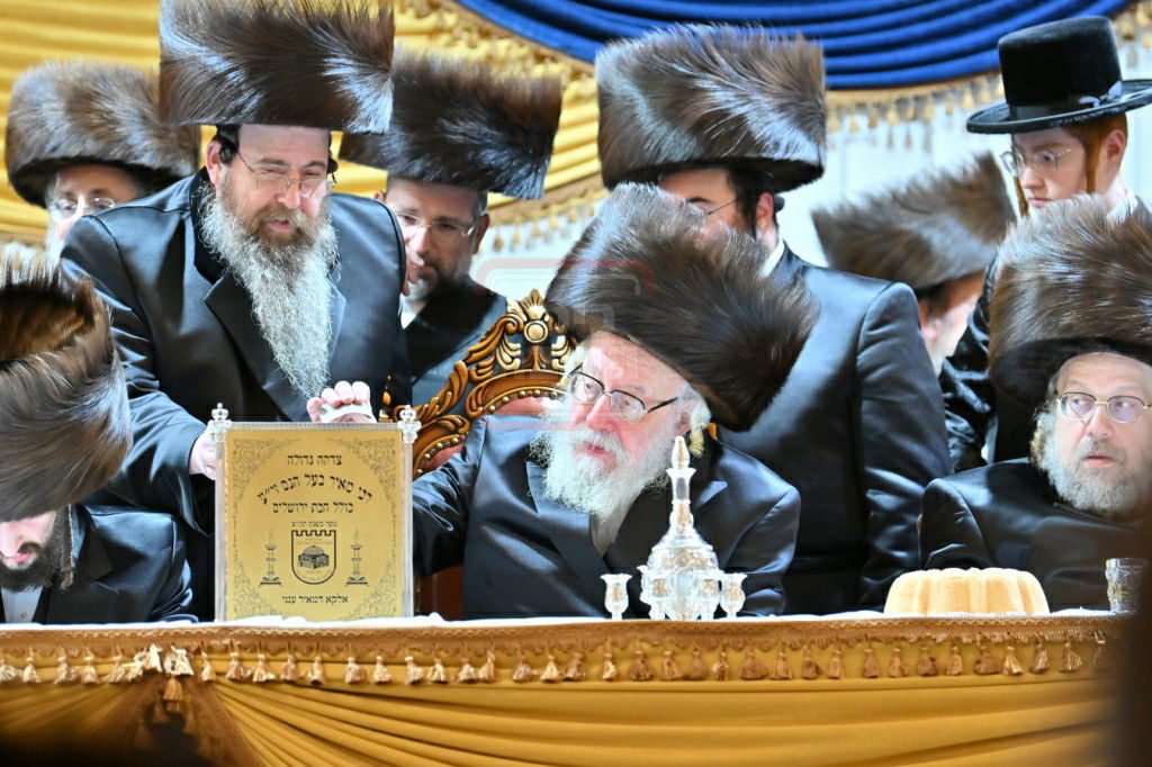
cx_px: 576
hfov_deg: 10.2
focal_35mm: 202
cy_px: 384
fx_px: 6462
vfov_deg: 6.8
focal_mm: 135
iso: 800
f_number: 2.8
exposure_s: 1/200
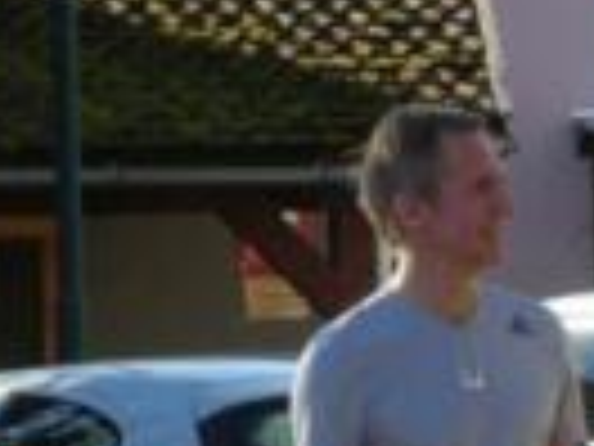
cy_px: 493
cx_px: 1062
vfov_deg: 2.6
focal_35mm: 573
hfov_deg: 3.4
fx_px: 9833
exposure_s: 1/125
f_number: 5.4
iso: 80
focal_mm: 27.1
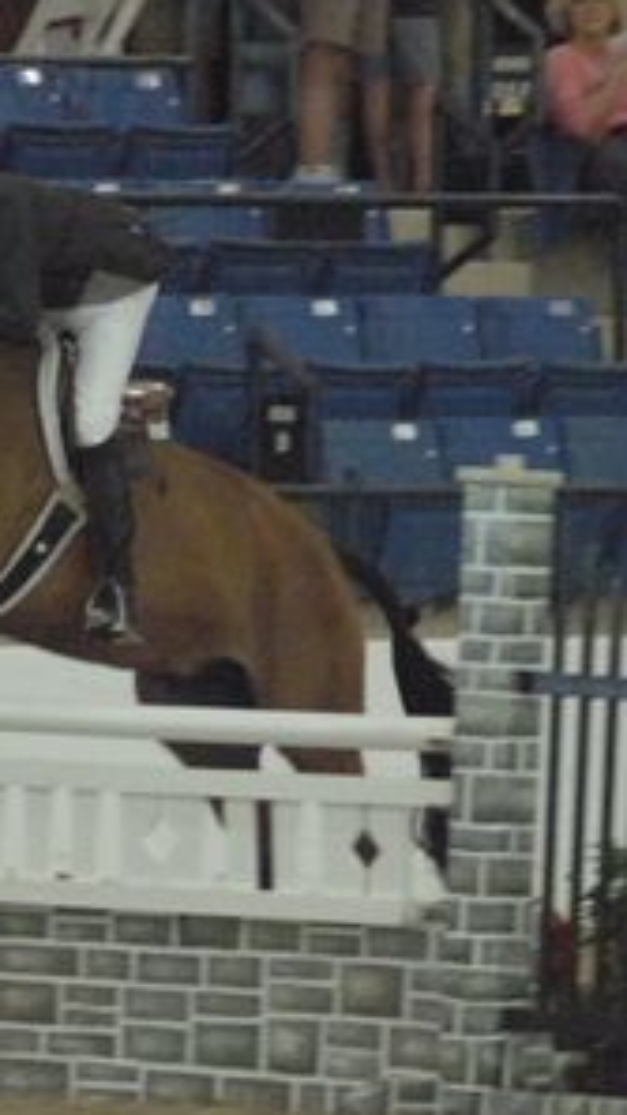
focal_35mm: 677
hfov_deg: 1.8
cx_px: 150
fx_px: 20015
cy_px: 734
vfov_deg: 3.2
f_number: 2.8
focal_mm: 200
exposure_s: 1/320
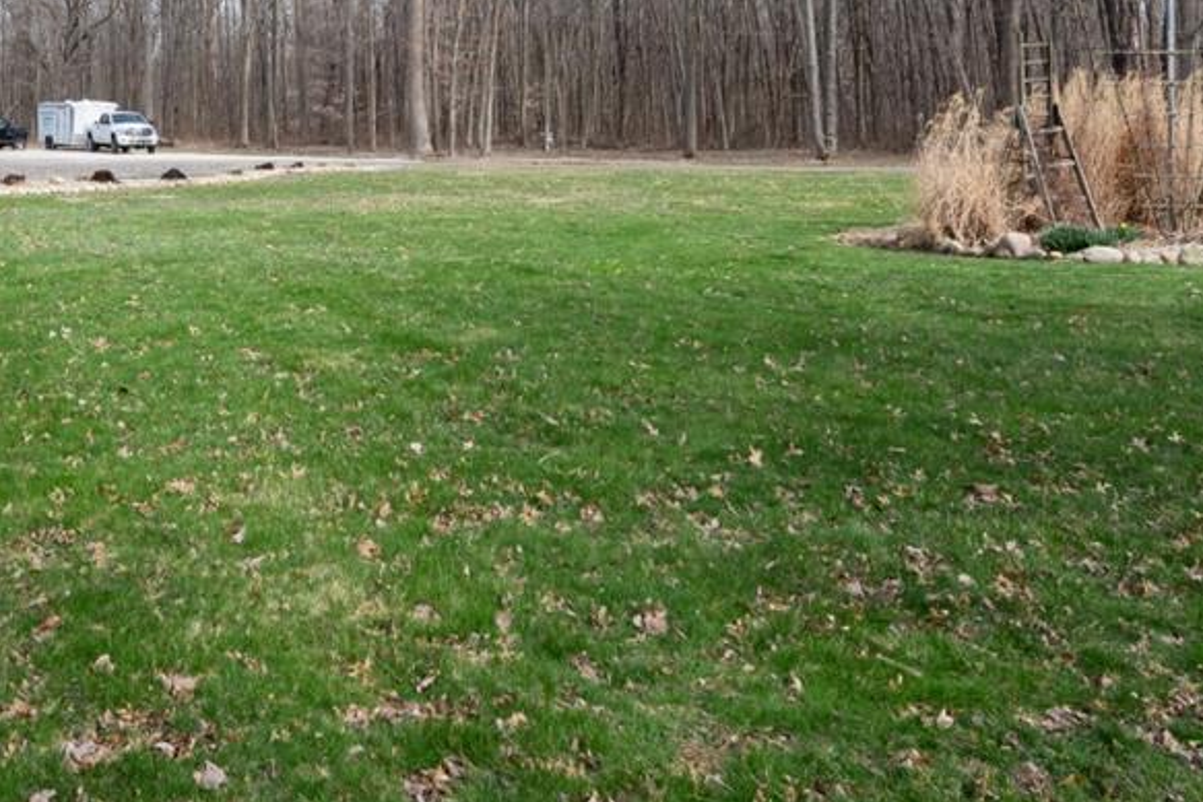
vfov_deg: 35.3
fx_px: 1203
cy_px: 124
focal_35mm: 36
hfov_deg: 49.1
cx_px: 190
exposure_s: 1/200
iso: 200
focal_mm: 14
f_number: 11
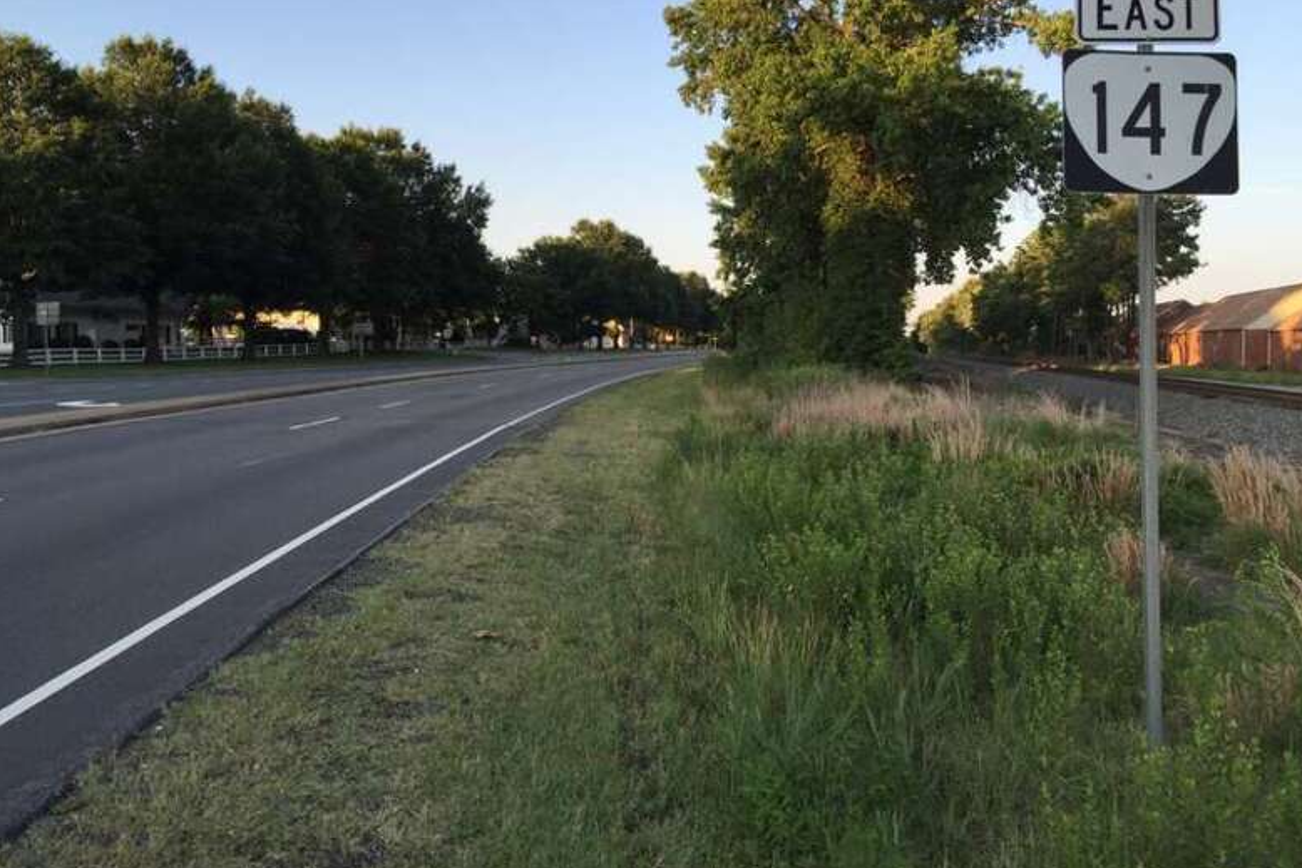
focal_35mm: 31
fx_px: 1121
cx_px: 638
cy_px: 416
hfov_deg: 60.3
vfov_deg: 42.3
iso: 32
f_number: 2.2
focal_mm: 4.15
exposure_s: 1/359
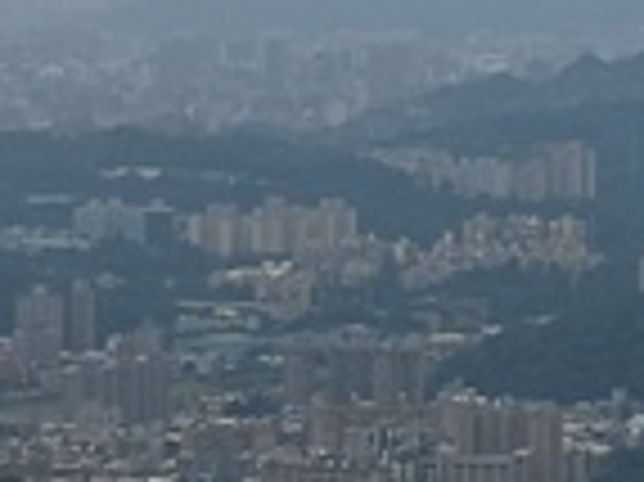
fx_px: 5112
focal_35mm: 275
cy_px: -5
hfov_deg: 7.2
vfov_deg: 5.4
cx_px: 676
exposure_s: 1/2415
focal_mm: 3.95
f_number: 1.8
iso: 50
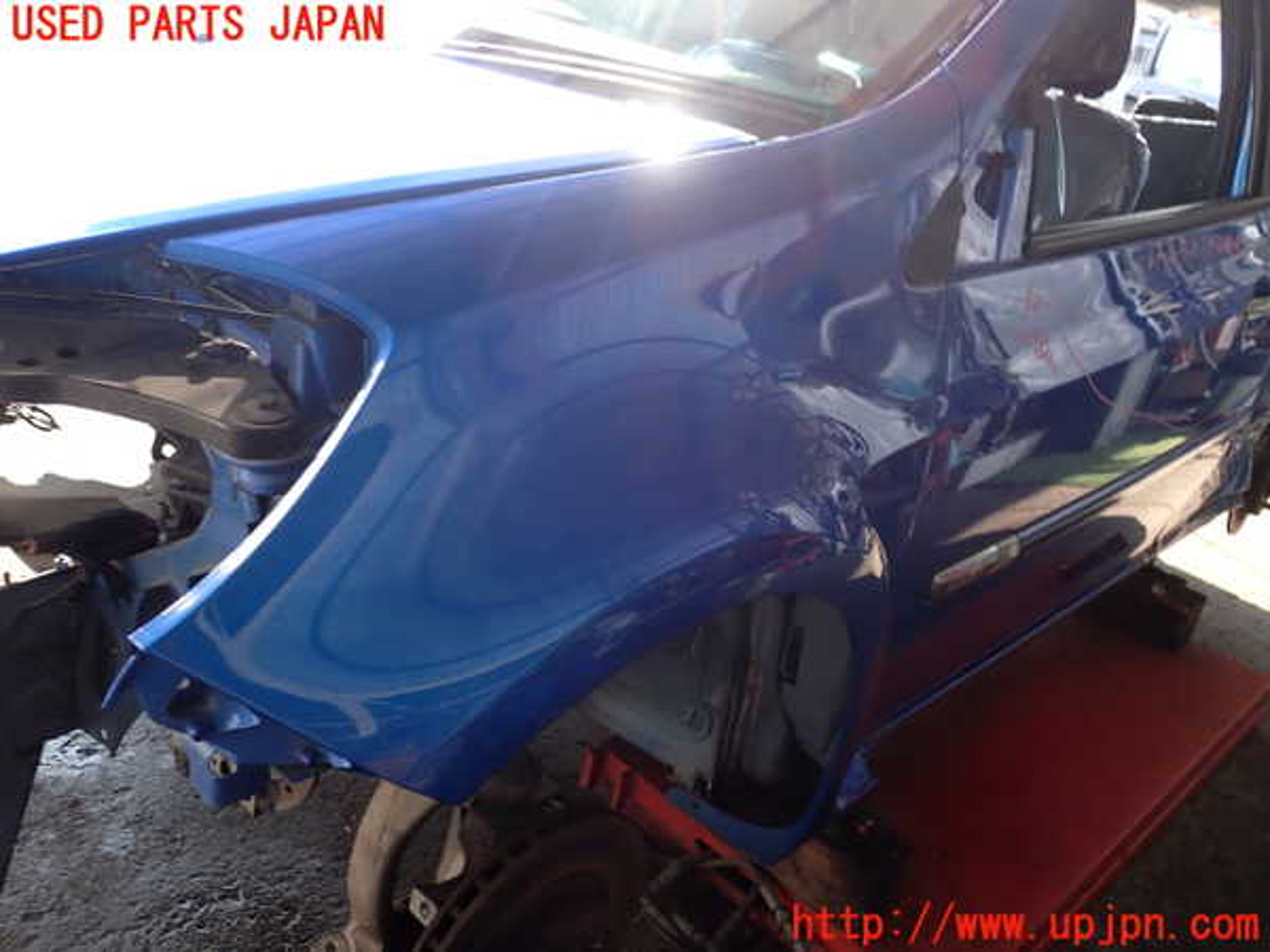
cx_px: 635
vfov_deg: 46.8
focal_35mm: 30
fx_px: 1101
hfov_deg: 60.0
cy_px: 476
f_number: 3.2
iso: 100
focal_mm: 5.4
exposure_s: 1/80
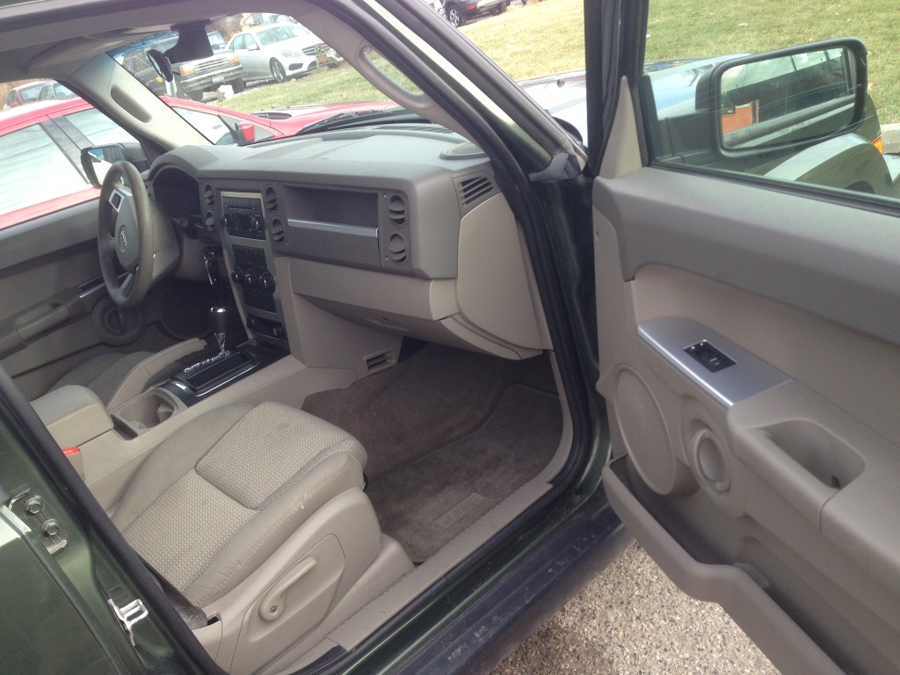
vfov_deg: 42.9
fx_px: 858
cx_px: 450
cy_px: 338
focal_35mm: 33
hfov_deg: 55.4
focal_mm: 4.13
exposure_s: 1/149
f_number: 2.4
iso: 50
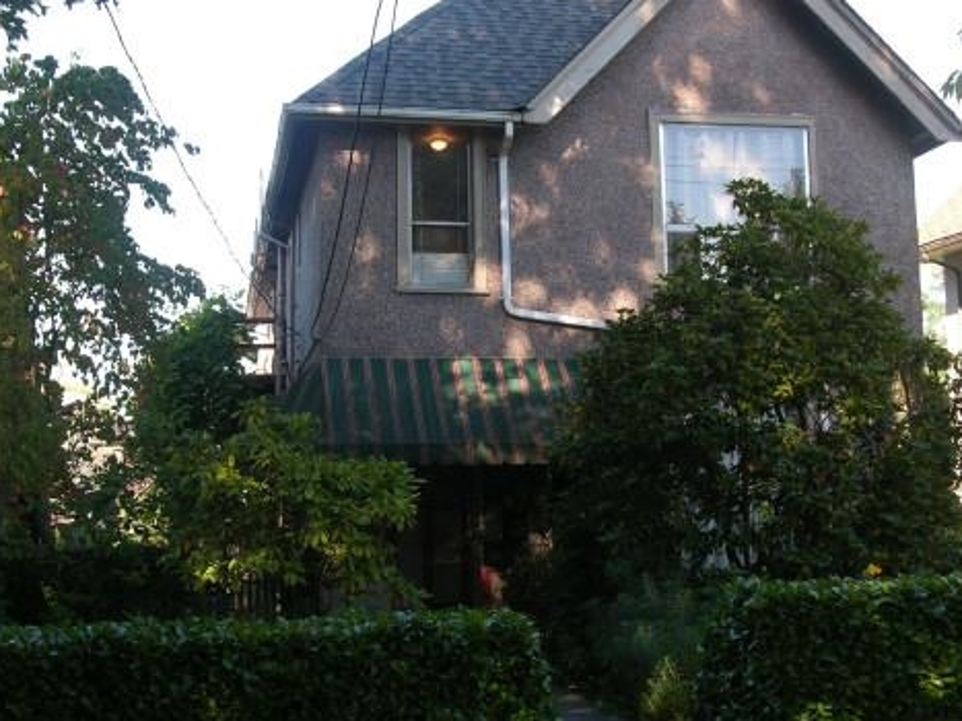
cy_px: 363
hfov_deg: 39.6
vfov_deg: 30.3
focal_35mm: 48
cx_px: 420
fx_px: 1334
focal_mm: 8.9
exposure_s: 1/60.6
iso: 50
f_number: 3.5
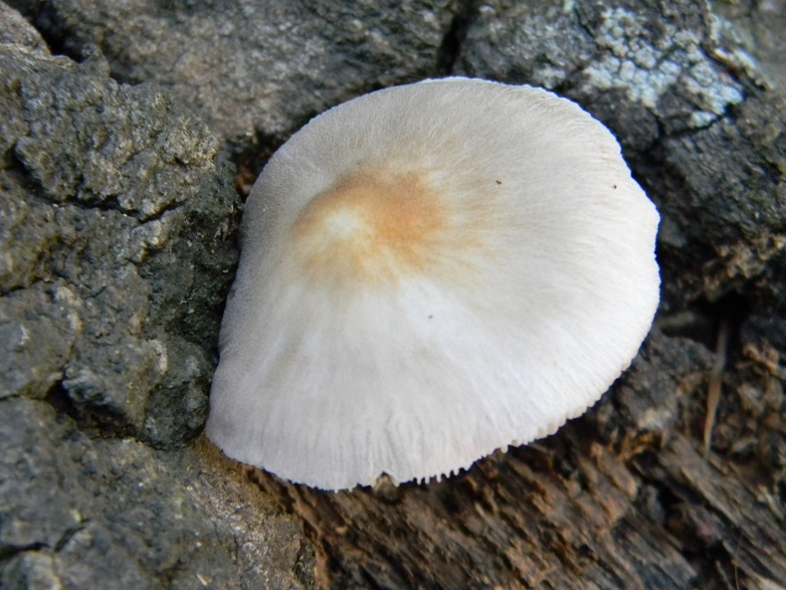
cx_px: 397
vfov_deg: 17.6
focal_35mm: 84
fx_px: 1908
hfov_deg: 23.3
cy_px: 294
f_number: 4.5
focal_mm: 15.1
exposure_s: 1/20.3
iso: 400
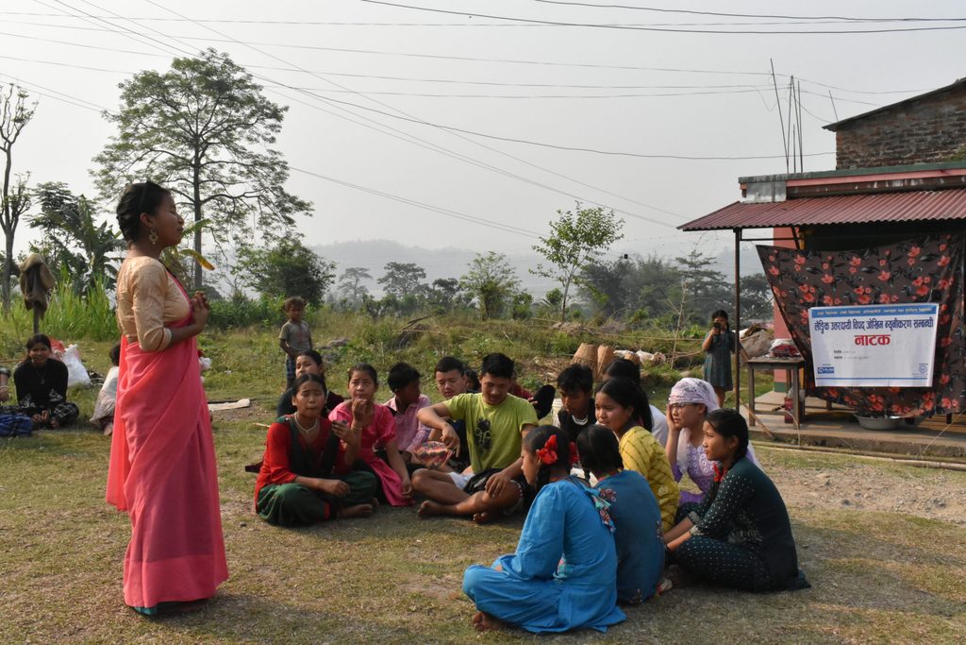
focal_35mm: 34
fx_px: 926
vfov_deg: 38.4
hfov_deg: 55.1
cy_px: 322
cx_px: 483
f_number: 20
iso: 3200
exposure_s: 1/1600
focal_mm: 23
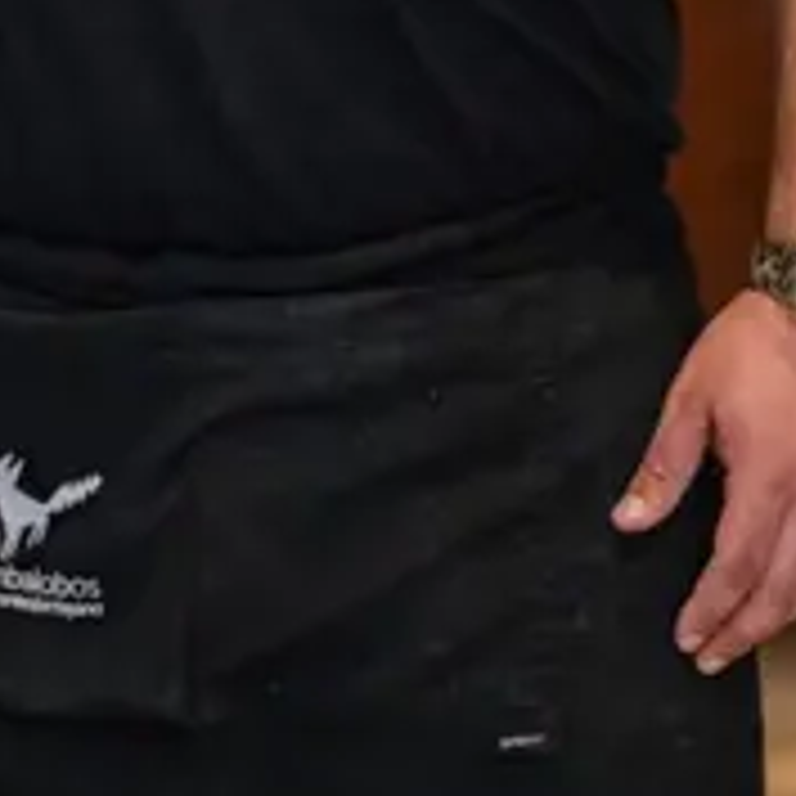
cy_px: -724
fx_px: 7493
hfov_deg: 5.9
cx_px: -778
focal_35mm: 288
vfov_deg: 5.9
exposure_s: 1/250
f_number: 1.3
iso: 640
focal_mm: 50
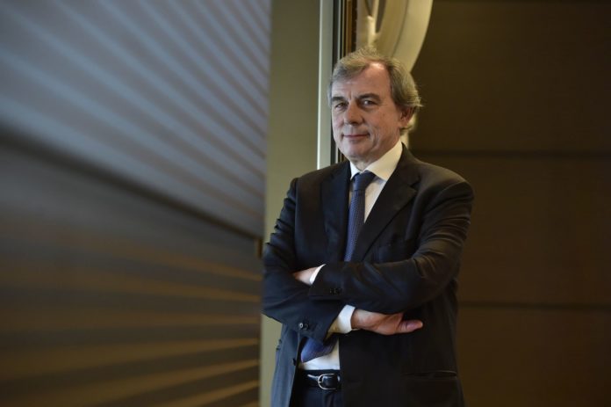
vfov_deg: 12.2
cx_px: 306
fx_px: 1899
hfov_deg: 18.3
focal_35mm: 112
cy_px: 204
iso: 4000
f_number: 4.5
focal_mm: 112
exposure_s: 1/160
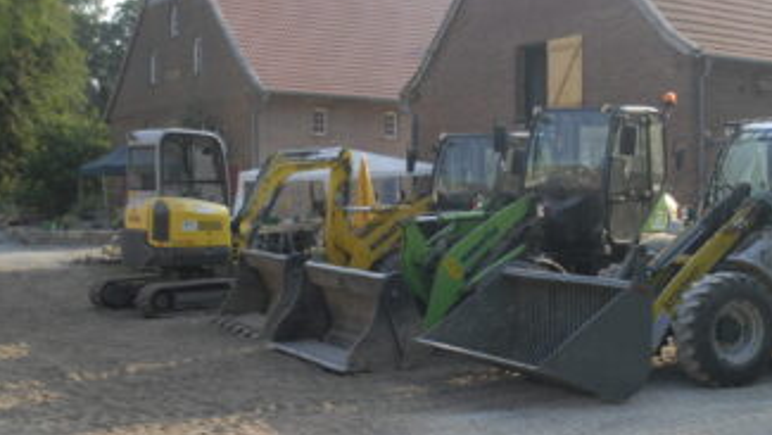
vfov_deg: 22.2
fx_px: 1106
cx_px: 469
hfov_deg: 38.3
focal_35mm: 54
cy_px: 238
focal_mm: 24
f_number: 4
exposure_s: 1/160
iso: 320
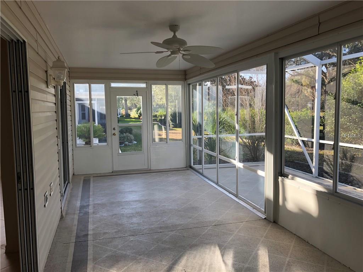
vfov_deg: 49.7
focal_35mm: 28
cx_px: 182
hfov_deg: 63.4
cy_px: 136
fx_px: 294
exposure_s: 1/120
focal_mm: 3.99
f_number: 1.8
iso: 20
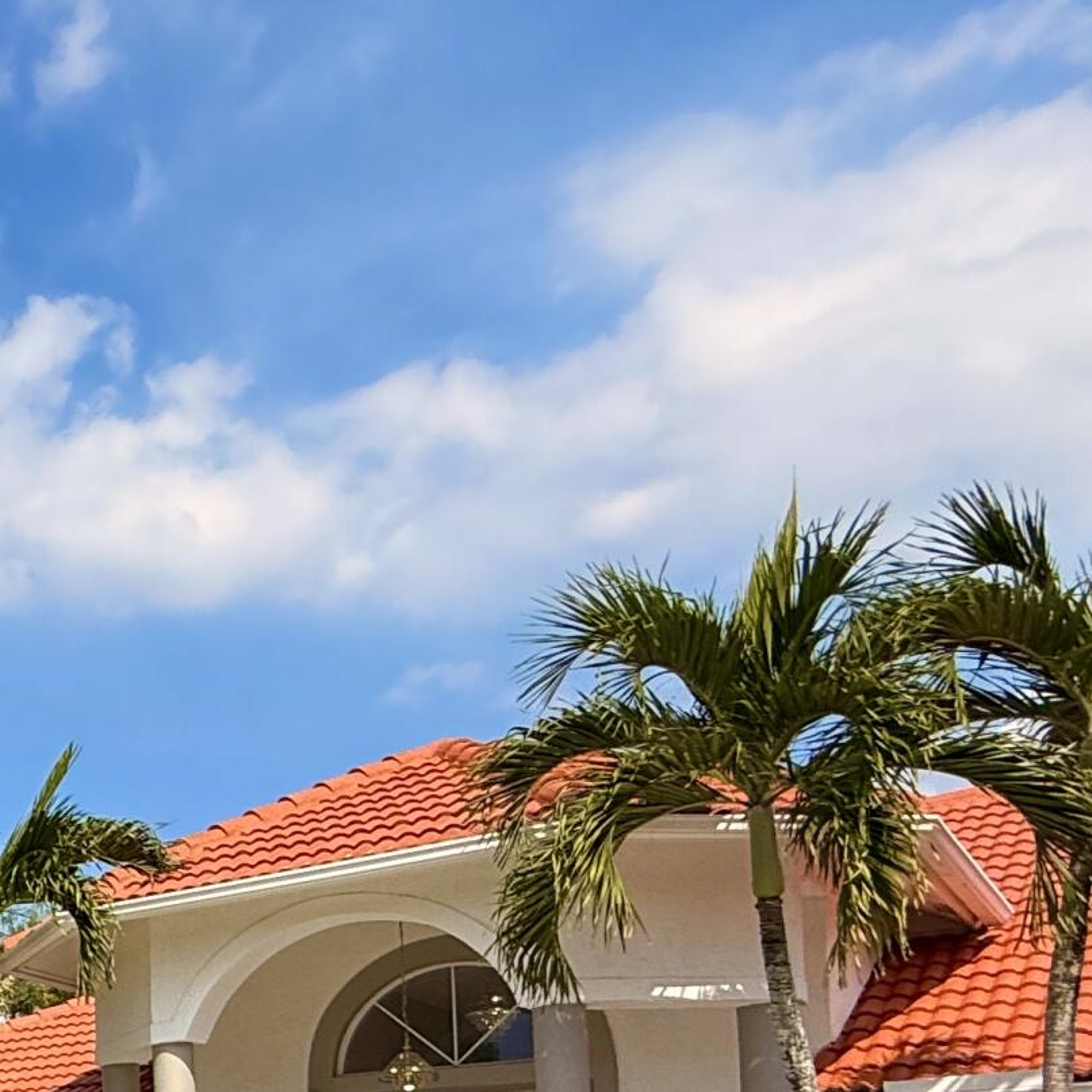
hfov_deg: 26.2
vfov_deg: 33.3
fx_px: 1642
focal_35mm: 46
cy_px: 1120
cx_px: -570
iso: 50
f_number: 2.2
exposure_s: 1/2717
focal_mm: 2.22
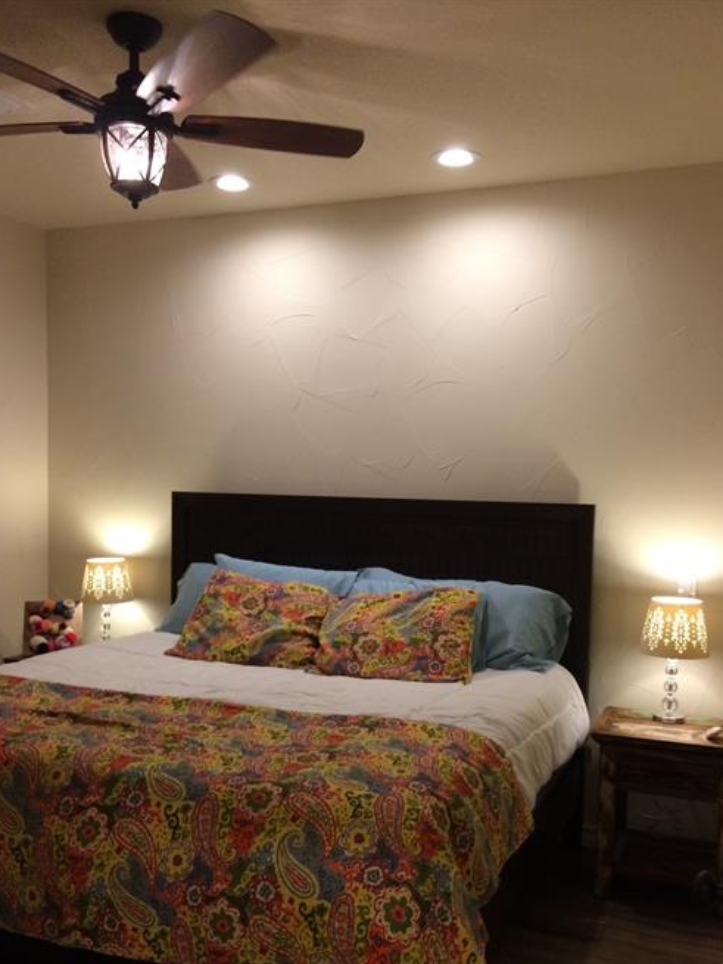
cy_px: 562
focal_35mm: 34
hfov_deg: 41.8
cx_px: 358
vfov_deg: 53.7
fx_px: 947
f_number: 2.2
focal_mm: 4.15
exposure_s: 1/30
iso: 64
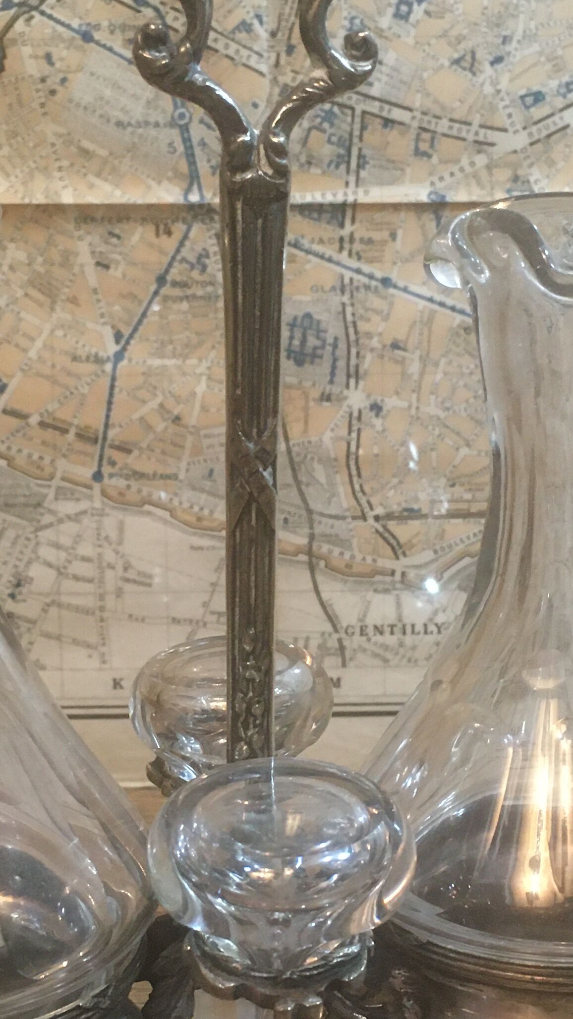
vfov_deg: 33.8
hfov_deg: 19.4
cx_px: 305
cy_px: 562
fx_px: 1675
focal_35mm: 62
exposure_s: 1/20
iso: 200
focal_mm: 4.15
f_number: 2.2
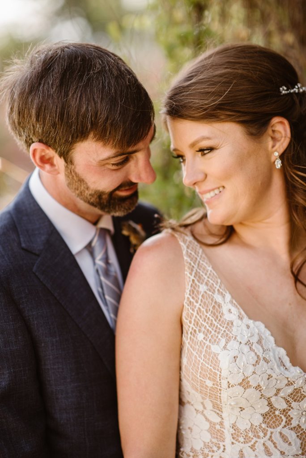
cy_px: 229
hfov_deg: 16.1
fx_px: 1082
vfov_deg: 23.9
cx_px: 153
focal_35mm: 85
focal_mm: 85
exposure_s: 1/1250
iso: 200
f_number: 2
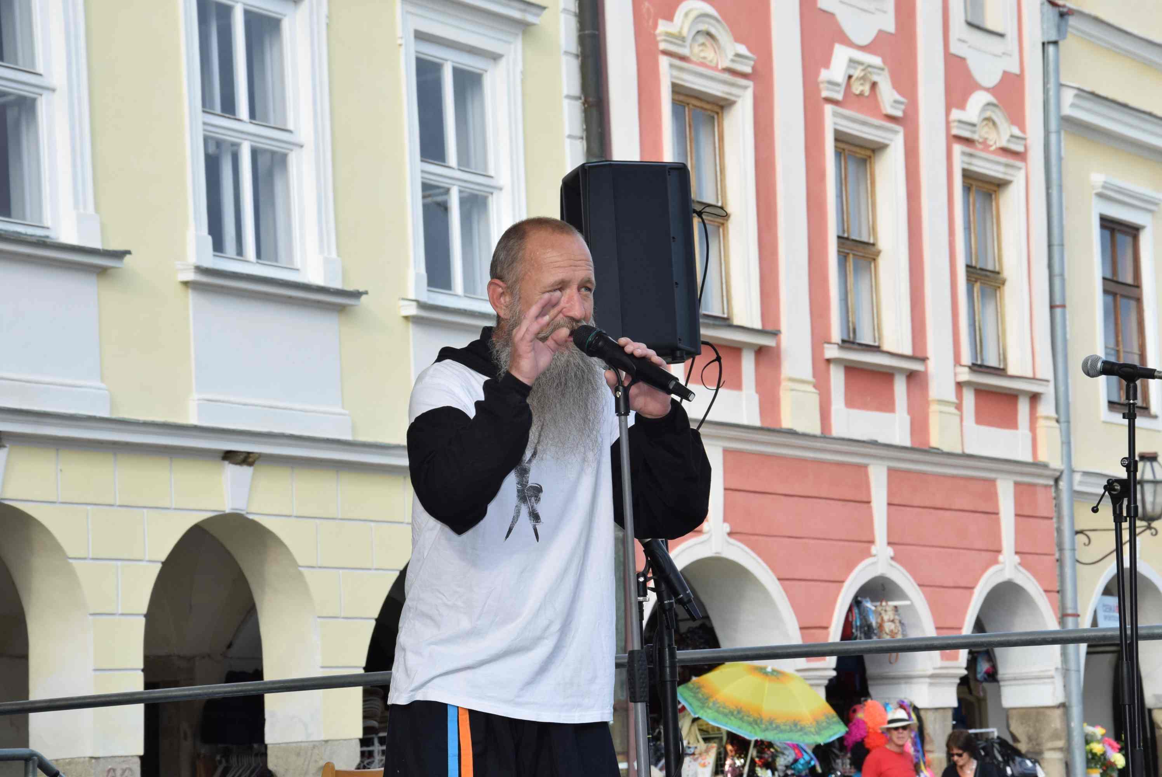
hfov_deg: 19.4
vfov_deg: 13.1
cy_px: 388
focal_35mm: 105
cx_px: 581
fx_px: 3392
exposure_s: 1/200
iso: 400
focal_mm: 70
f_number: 10
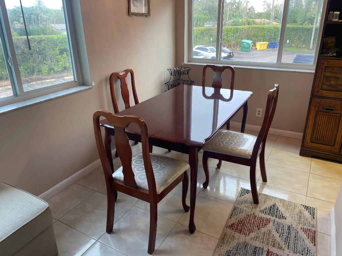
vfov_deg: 53.1
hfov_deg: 67.3
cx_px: 171
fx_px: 257
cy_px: 128
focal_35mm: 26
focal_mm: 4.2
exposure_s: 1/120
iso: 100
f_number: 1.6
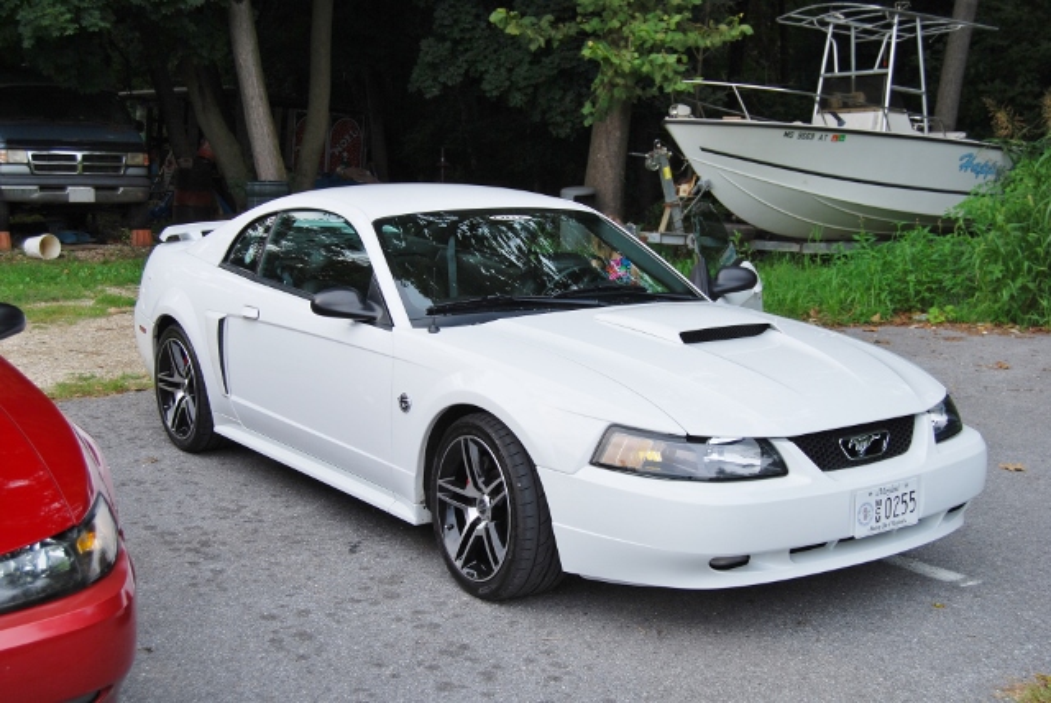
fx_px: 1359
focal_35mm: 46
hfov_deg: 42.3
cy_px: 352
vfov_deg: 29.0
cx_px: 526
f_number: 6.3
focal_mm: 31
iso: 100
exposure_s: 1/125
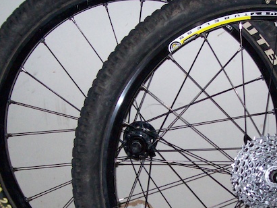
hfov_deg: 27.6
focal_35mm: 70
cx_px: 184
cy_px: 156
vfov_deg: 20.8
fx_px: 560
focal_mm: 6
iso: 200
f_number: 2.7
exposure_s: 1/64
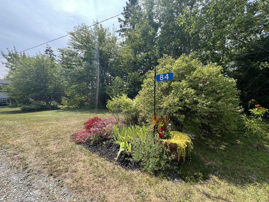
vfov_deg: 89.9
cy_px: 101
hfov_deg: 106.2
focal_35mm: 13
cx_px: 134
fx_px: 101
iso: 32
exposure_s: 1/481
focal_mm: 1.57
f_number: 1.8
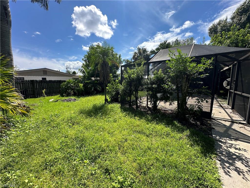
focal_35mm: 14
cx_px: 125
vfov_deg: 85.7
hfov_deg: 102.1
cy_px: 94
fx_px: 101
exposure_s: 1/988
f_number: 2.2
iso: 40
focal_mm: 2.22
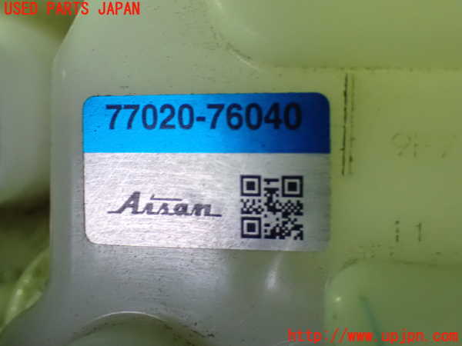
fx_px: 827
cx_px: 231
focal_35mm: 62
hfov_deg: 31.2
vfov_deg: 23.7
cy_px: 173
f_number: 3.6
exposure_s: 1/30
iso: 1600
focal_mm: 11.09
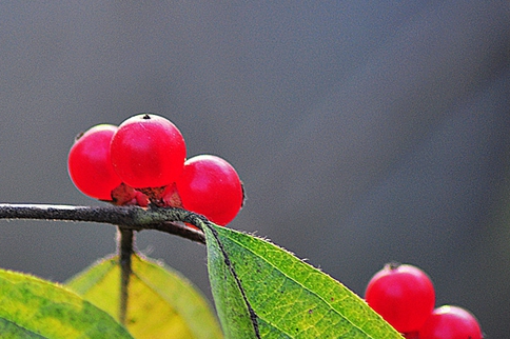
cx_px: 129
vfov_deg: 1.8
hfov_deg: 2.8
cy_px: 167
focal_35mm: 747
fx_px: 10575
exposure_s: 1/200
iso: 200
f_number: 5.6
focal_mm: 300
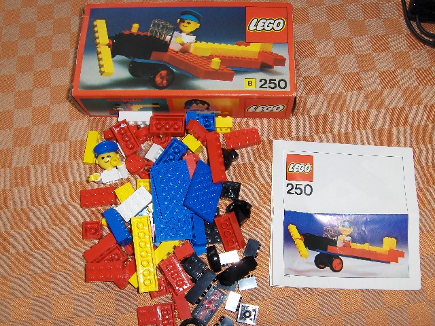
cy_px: 163
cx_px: 218
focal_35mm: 35
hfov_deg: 52.6
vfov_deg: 40.7
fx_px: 440
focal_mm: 7.5
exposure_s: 1/60
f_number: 5.5
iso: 100
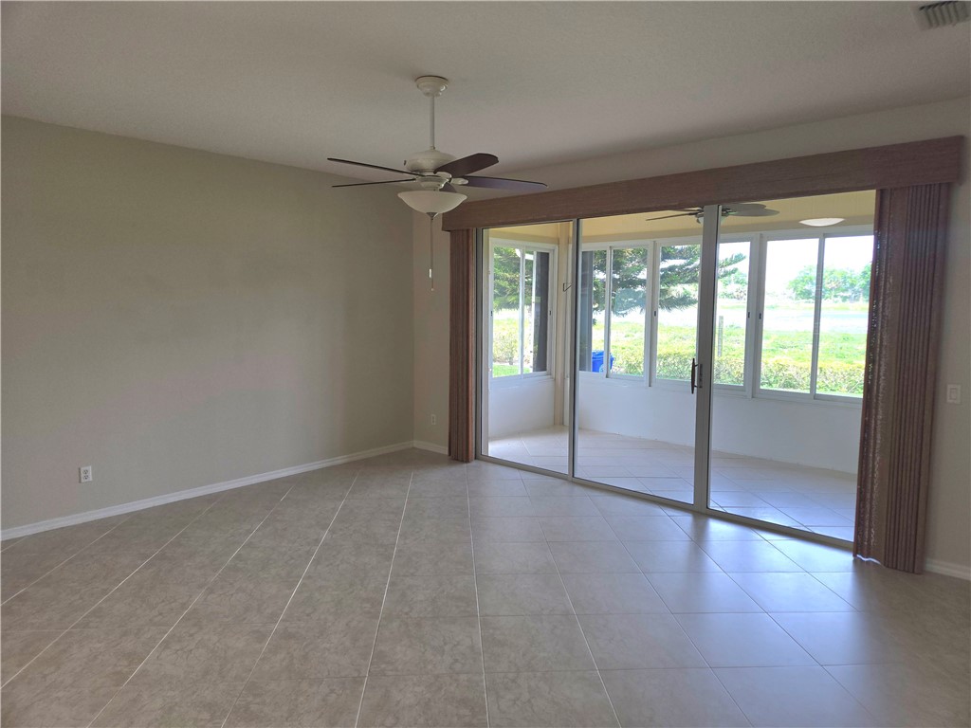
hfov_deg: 73.9
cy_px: 364
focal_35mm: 23
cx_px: 486
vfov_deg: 58.9
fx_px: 645
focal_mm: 5.4
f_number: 1.8
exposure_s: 1/120
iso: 32
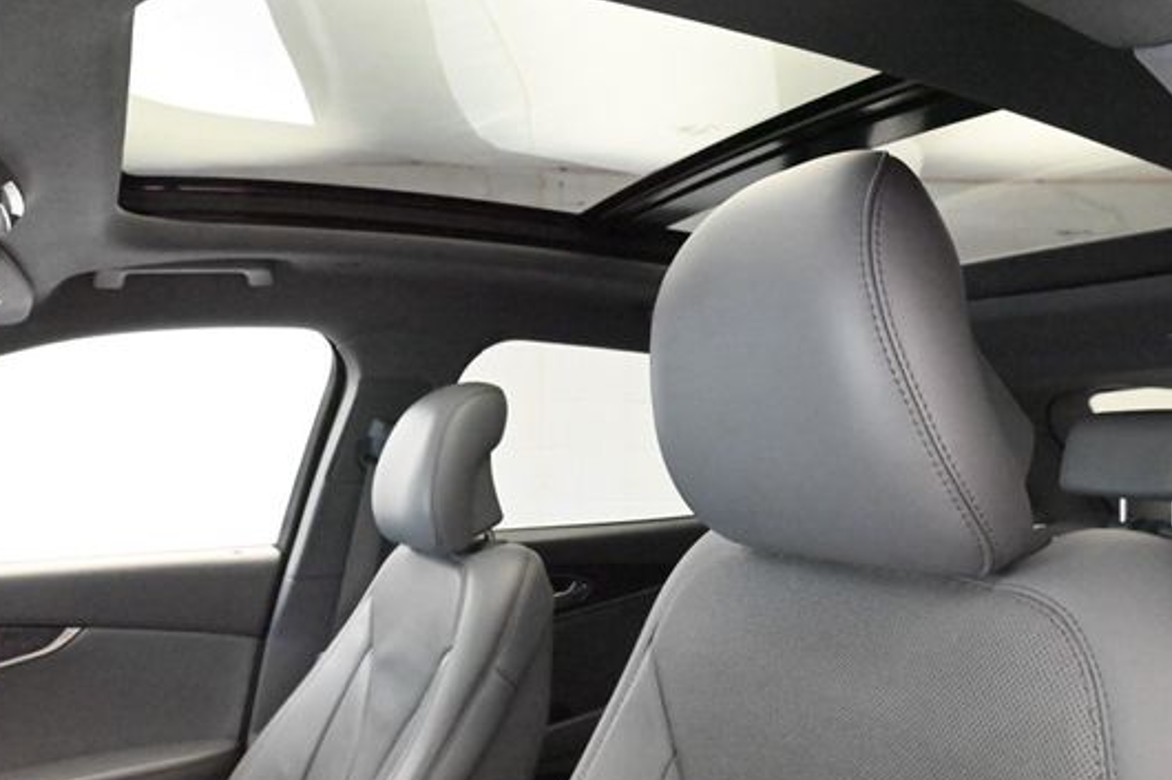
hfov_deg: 63.3
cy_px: 398
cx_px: 677
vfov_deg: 44.9
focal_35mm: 29
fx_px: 944
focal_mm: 24
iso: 32000
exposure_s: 1/60
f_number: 11
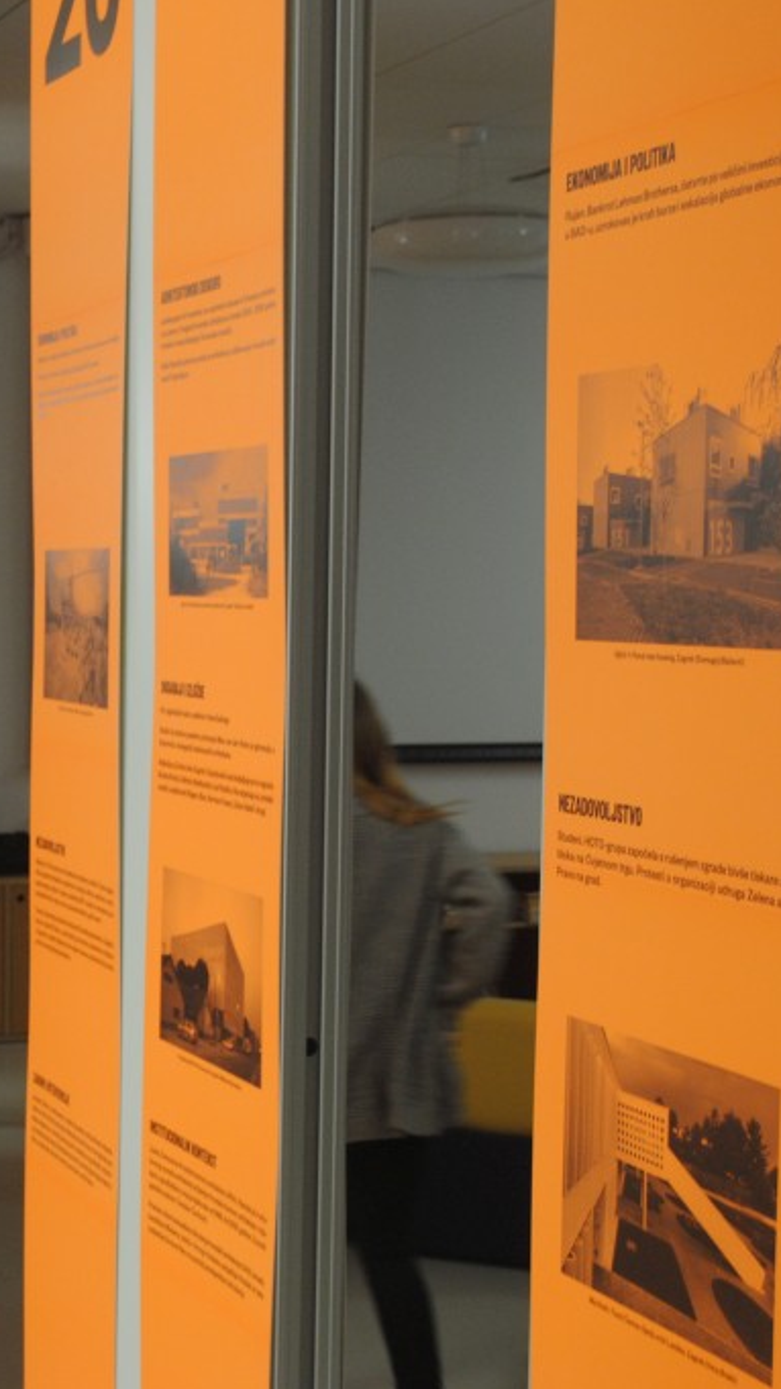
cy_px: 694
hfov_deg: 16.6
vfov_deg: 29.7
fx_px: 2614
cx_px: -10
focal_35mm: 71
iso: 400
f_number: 4.5
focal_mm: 30
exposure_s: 1/30
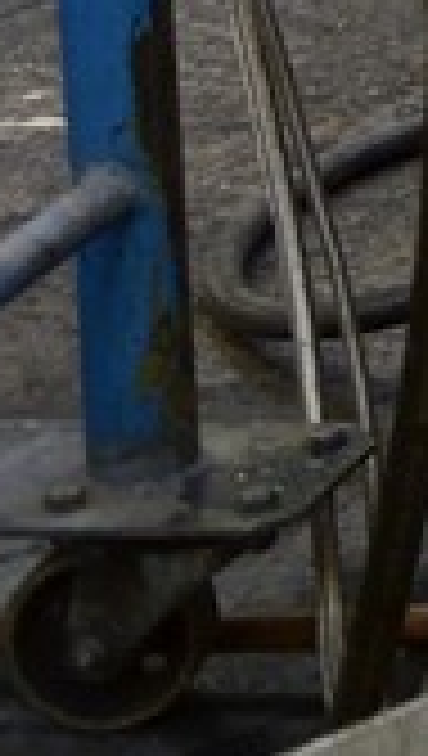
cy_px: -1444
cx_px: 3582
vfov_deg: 5.9
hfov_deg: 2.9
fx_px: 6812
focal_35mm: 339
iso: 800
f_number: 4.5
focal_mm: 34
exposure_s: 1/60
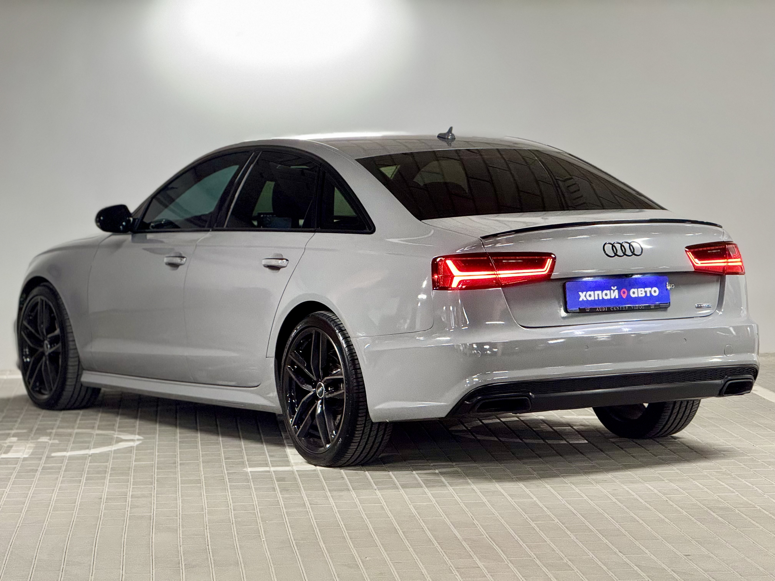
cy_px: 290
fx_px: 2687
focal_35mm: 120
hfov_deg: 16.4
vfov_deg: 12.3
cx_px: 388
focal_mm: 15.66
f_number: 2.8
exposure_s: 1/50
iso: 320
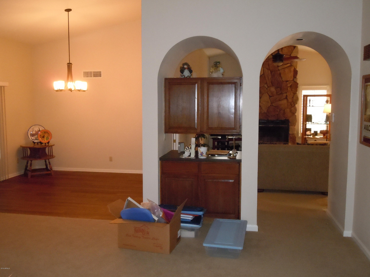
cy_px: 138
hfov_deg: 55.4
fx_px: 353
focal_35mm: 33
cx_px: 185
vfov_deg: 42.9
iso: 800
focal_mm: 5.9
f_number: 4
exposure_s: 1/30
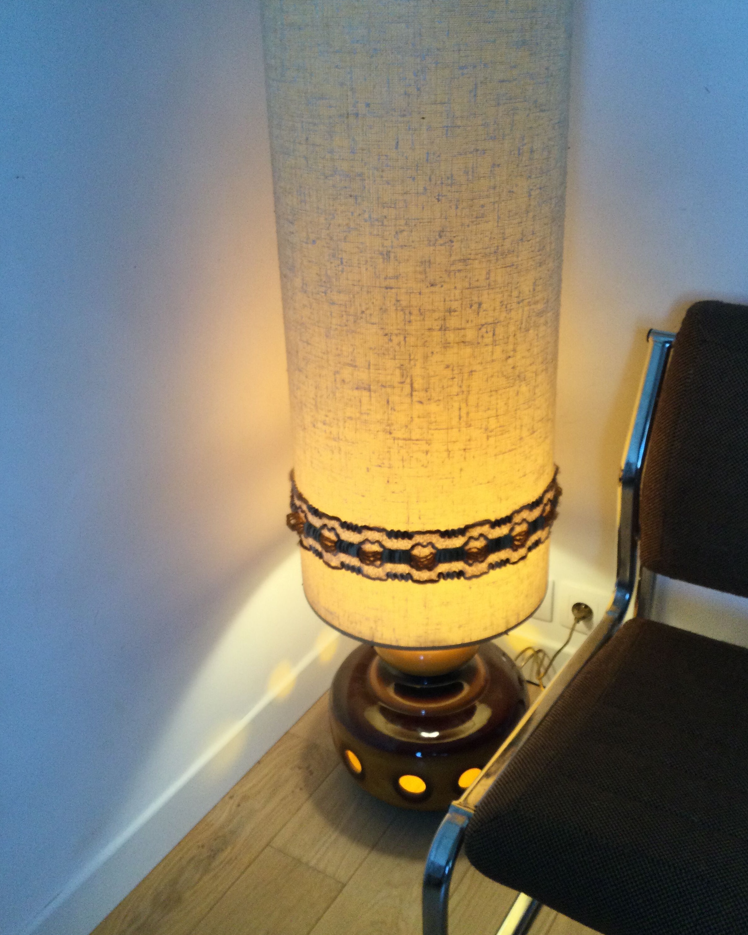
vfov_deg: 54.2
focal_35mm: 33
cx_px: 380
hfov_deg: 44.5
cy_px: 504
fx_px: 913
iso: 40
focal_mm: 3.3
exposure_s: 1/33
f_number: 2.4
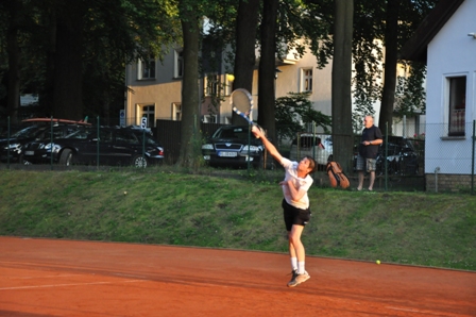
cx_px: 238
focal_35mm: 93
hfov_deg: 21.9
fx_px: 1229
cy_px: 158
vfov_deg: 14.7
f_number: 5.3
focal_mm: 62
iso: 1600
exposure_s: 1/400
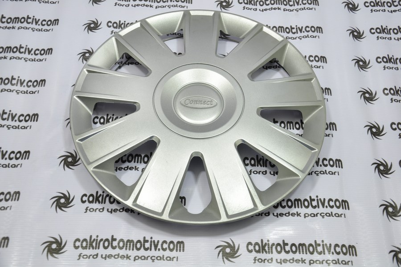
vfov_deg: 29.8
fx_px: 501
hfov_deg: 43.6
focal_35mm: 45
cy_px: 134
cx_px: 200
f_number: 4.5
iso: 200
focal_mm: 30
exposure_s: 1/40
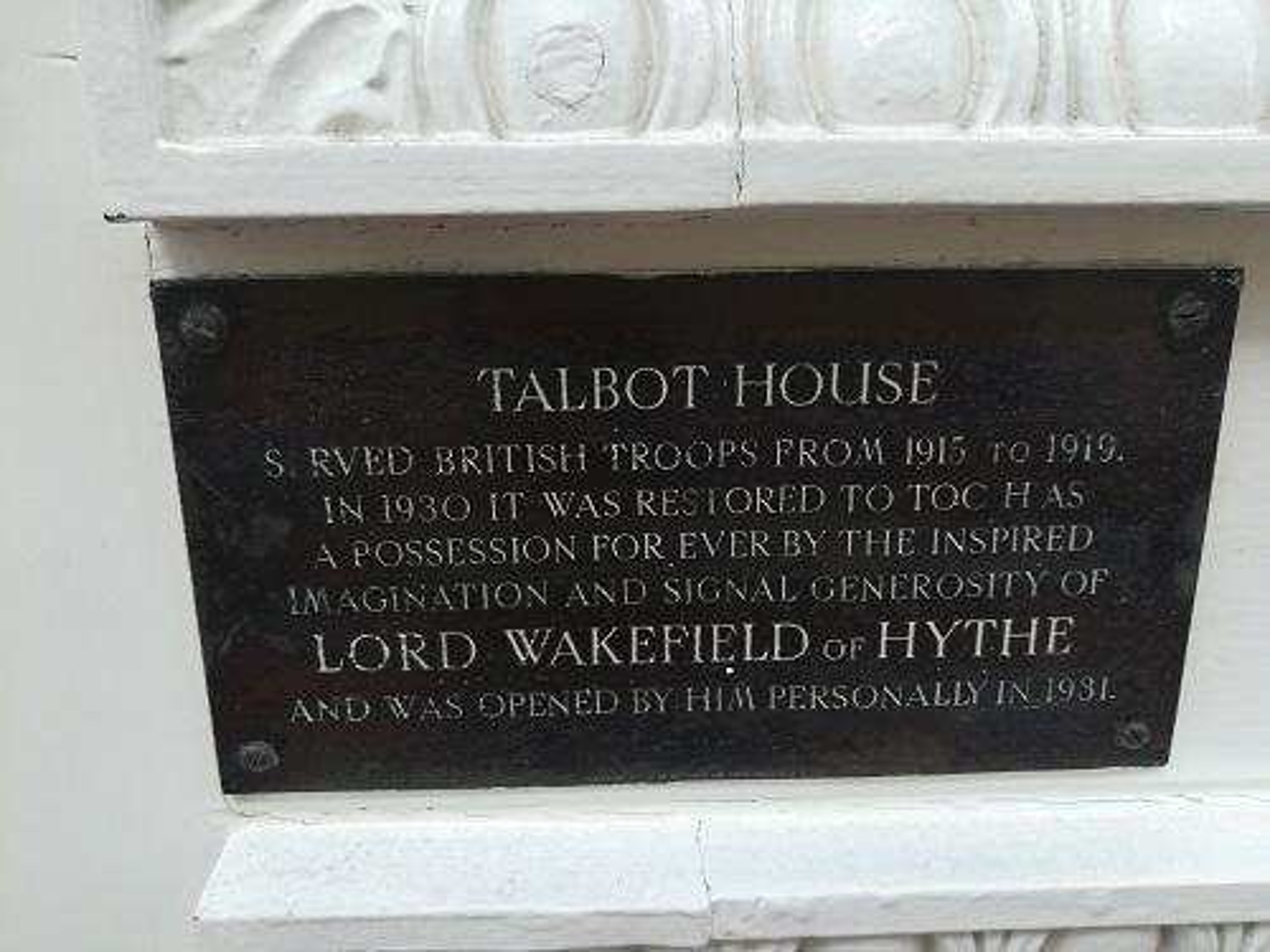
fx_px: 954
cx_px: 635
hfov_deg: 67.3
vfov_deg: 53.1
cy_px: 476
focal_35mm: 26
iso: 50
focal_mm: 3.83
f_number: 2.2
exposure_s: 1/145
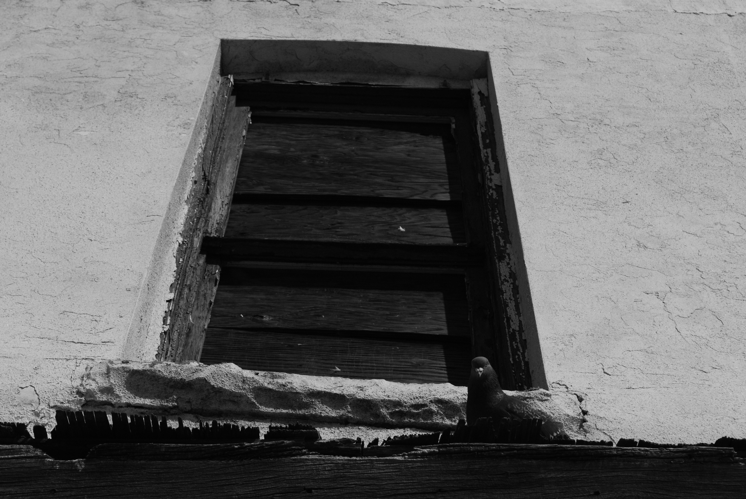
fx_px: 1712
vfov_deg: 16.6
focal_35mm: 82
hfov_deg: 24.6
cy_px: 250
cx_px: 373
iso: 400
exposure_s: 1/2000
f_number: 11
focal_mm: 55
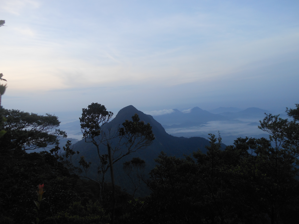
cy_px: 118
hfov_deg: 65.2
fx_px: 233
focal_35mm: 27
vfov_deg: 51.3
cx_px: 160
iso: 80
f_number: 3.2
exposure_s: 1/160
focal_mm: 4.5
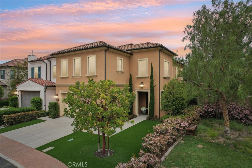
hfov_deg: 78.6
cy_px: 84
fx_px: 154
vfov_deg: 57.2
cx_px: 126
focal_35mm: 22
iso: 110
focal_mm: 8.4
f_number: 2.8
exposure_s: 1/2000
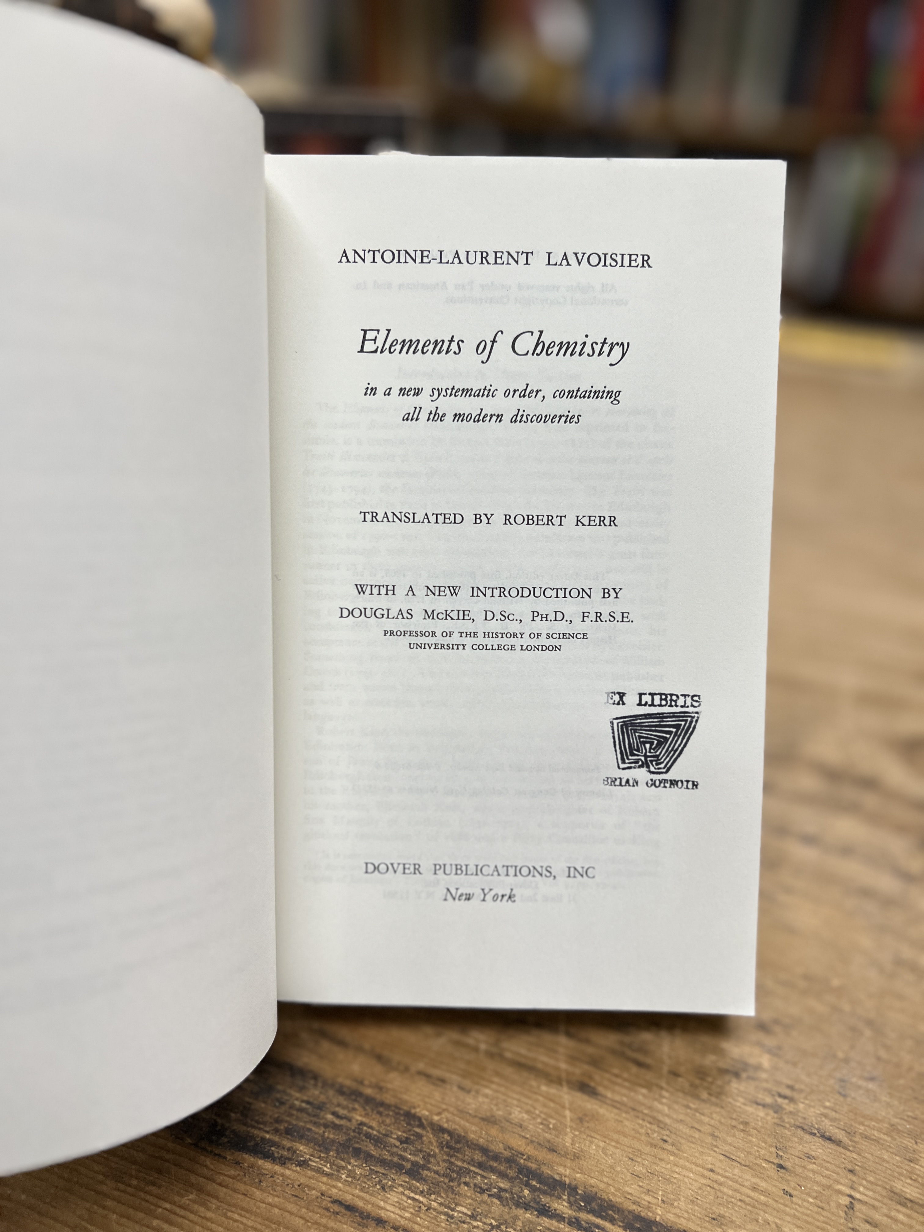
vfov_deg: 67.3
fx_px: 925
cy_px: 616
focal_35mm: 26
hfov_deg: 53.1
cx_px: 462
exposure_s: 1/120
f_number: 1.5
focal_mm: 5.7
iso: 100
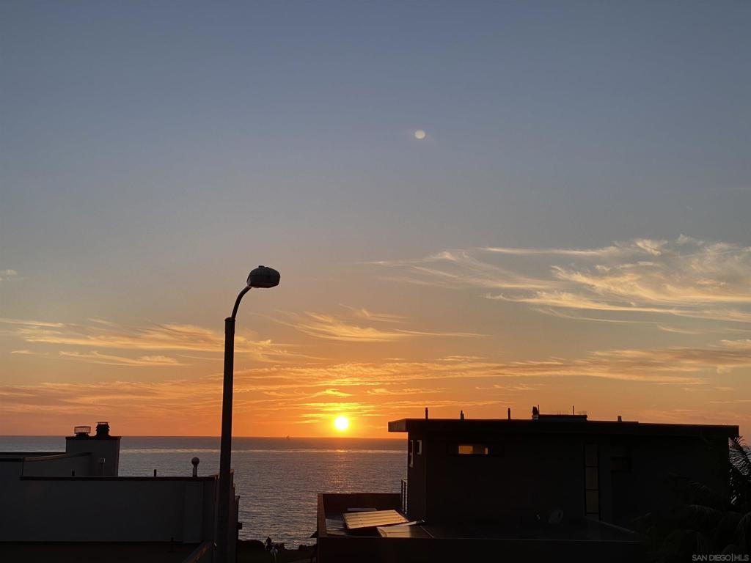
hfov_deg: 36.8
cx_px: 376
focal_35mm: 52
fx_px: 1128
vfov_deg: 28.0
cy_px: 282
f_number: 2
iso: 20
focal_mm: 6
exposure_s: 1/666
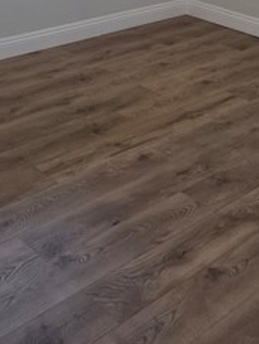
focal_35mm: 64
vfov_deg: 28.2
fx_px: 637
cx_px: 195
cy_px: -10
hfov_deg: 22.8
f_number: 1.8
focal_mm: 5.4
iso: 125
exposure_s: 1/120
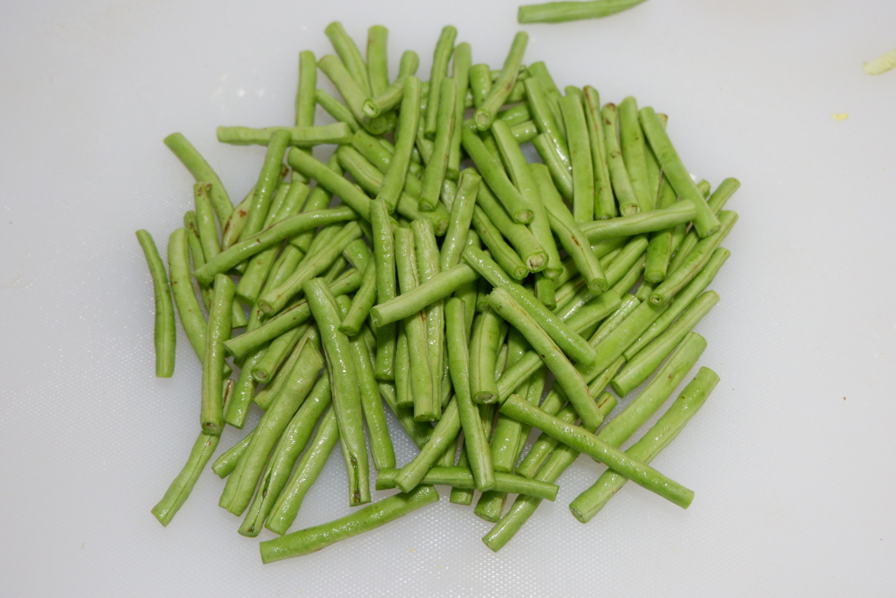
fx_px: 946
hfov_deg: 50.7
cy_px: 299
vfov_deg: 35.1
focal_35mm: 38
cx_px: 448
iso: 2000
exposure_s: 1/52
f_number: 4.5
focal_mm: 25.6
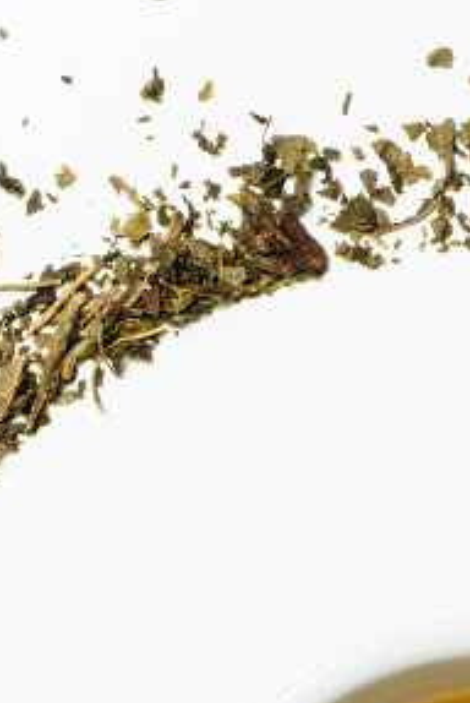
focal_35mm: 501
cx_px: 505
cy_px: 977
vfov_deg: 4.1
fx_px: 9787
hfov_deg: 2.7
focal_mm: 90
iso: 100
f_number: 22
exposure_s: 1/100
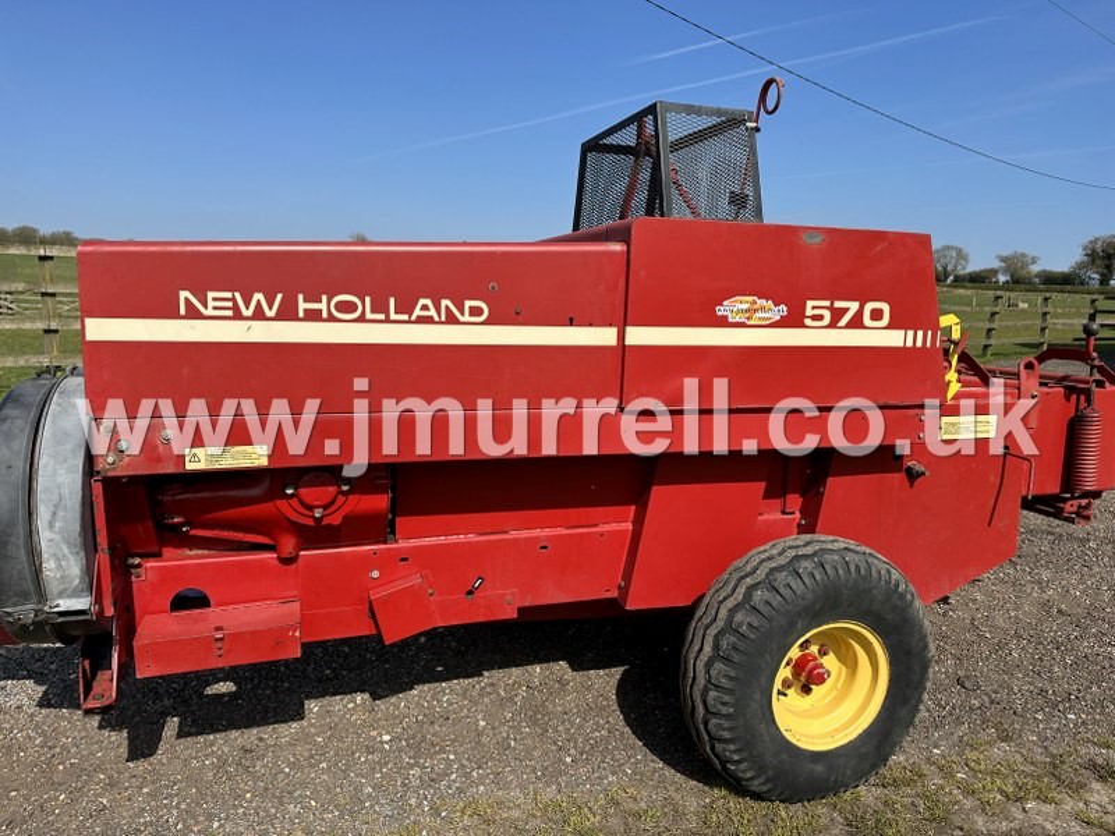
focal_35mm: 24
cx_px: 558
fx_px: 773
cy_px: 418
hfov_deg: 71.6
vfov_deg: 56.8
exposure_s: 1/4184
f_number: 1.78
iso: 80
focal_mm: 6.86
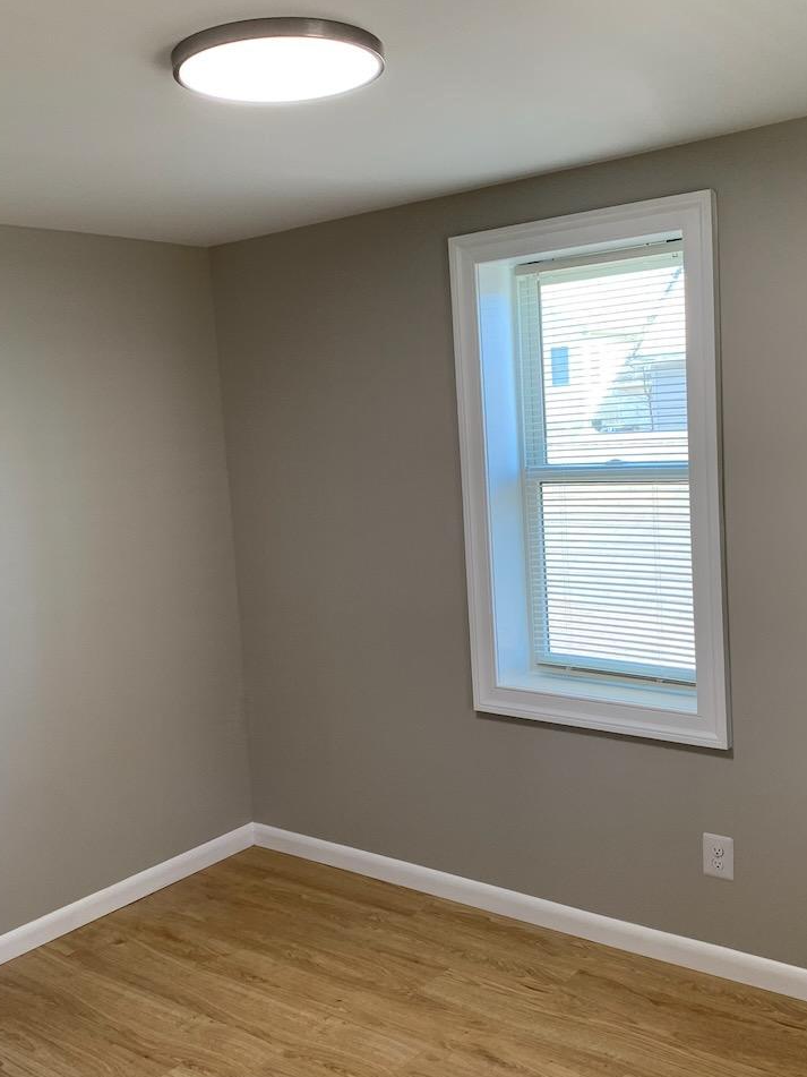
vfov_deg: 52.6
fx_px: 1088
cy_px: 541
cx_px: 426
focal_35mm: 35
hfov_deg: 40.7
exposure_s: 1/60
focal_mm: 4.25
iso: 50
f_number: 1.8
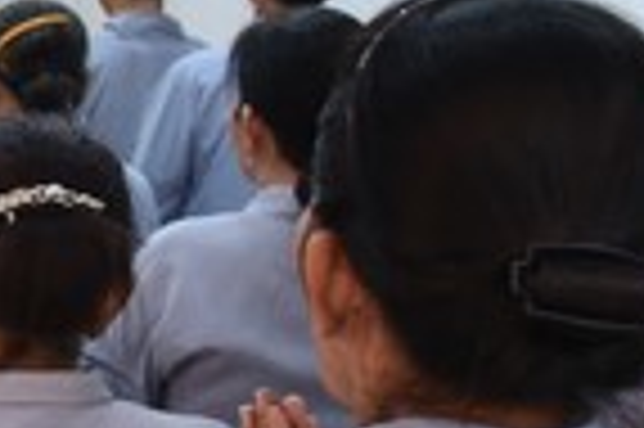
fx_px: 2519
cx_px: -712
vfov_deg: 9.7
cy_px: 216
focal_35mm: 141
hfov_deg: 12.5
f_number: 5
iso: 1600
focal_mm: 31
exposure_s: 1/100
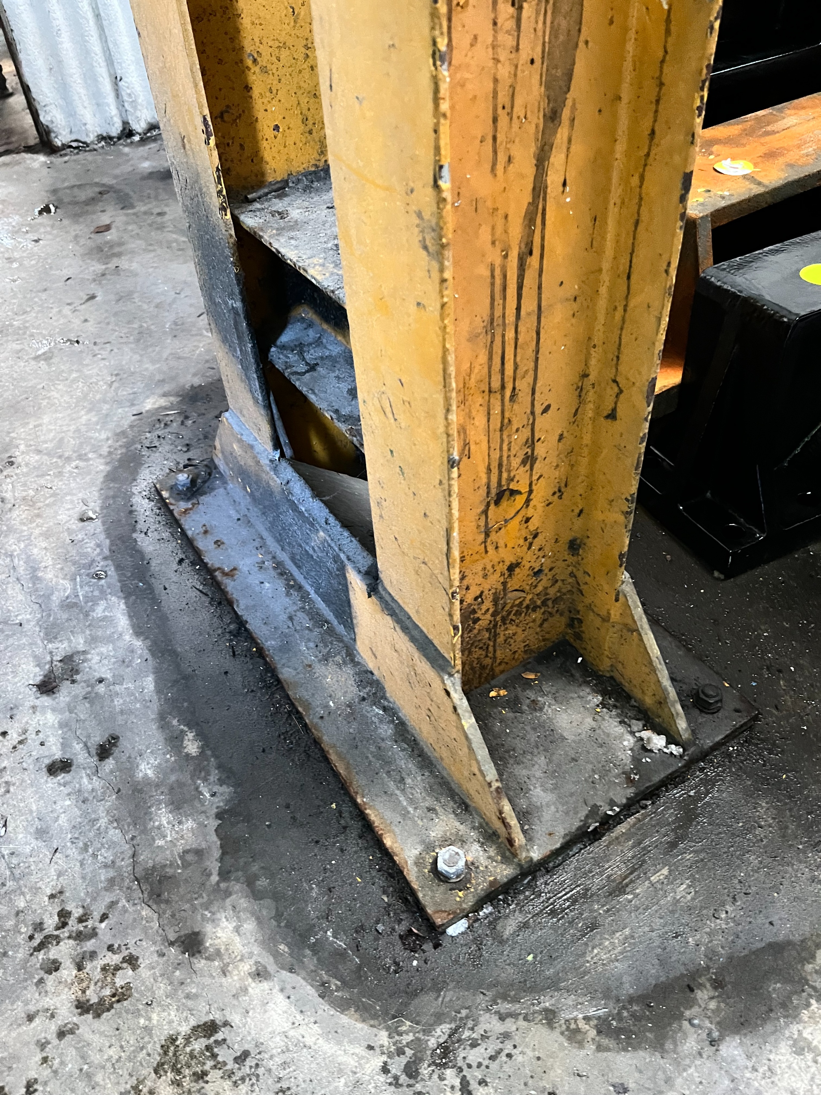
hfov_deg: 53.1
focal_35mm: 26
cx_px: 410
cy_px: 548
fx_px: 822
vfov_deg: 67.3
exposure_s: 1/21
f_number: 1.5
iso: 1000
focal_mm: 5.7
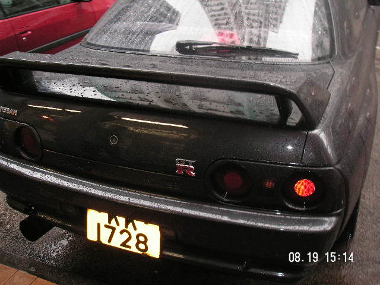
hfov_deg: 49.0
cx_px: 190
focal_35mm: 38
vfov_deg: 37.7
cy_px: 142
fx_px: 417
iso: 160
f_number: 3.3
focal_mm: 6.3
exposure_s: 1/45
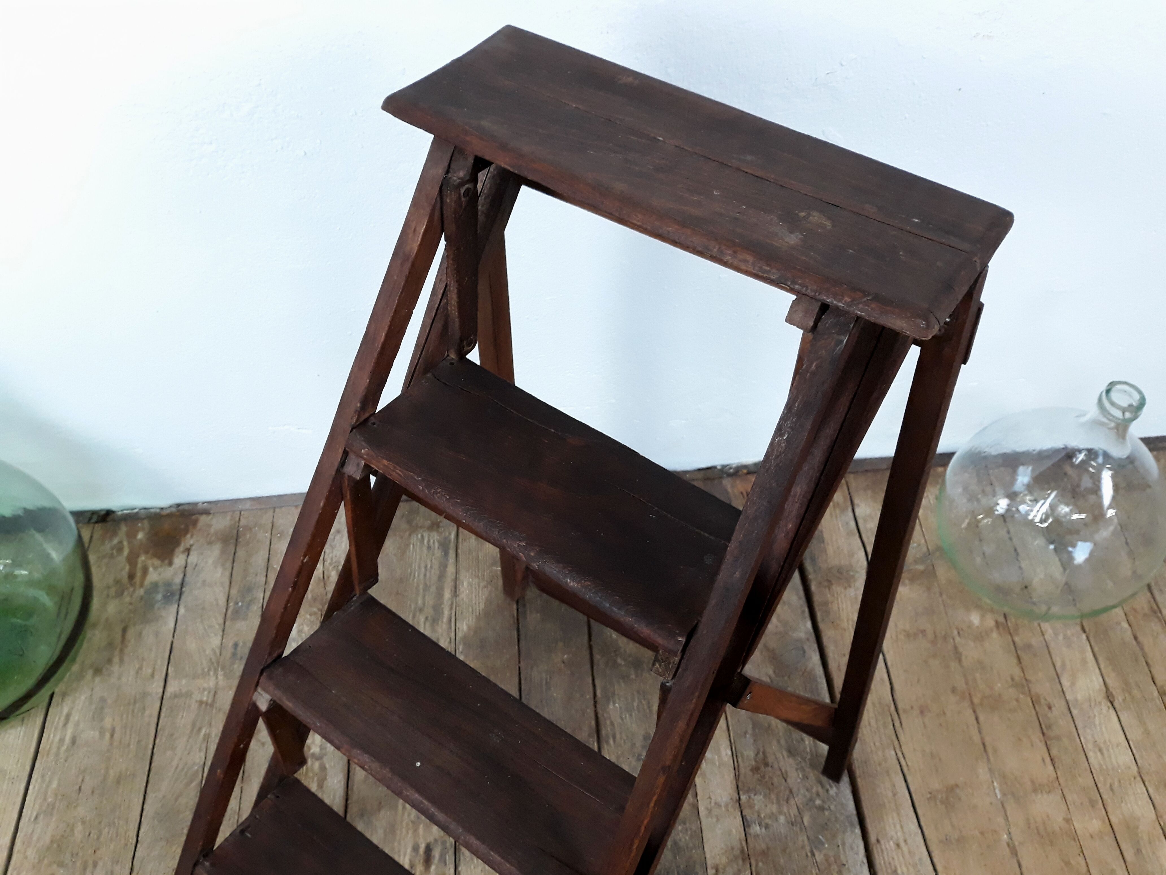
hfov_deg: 65.3
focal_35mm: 27
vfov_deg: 51.4
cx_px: 583
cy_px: 438
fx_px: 909
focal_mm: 3.71
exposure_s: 1/50
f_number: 1.7
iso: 200
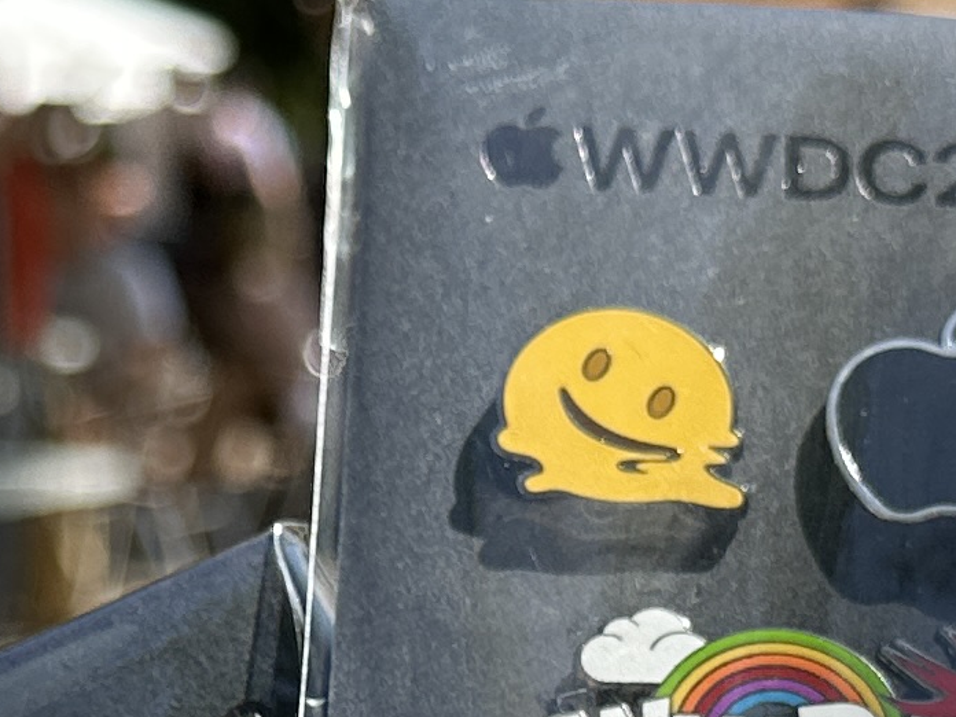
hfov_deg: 14.2
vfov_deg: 10.3
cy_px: 1043
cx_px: 408
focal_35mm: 139
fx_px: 3839
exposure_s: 1/2660
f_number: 1.78
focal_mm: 6.86
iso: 80
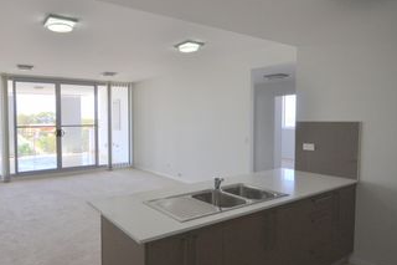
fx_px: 242
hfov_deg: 75.7
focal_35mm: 22
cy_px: 126
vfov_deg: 57.1
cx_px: 127
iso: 640
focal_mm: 10
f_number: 6.3
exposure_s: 1/160
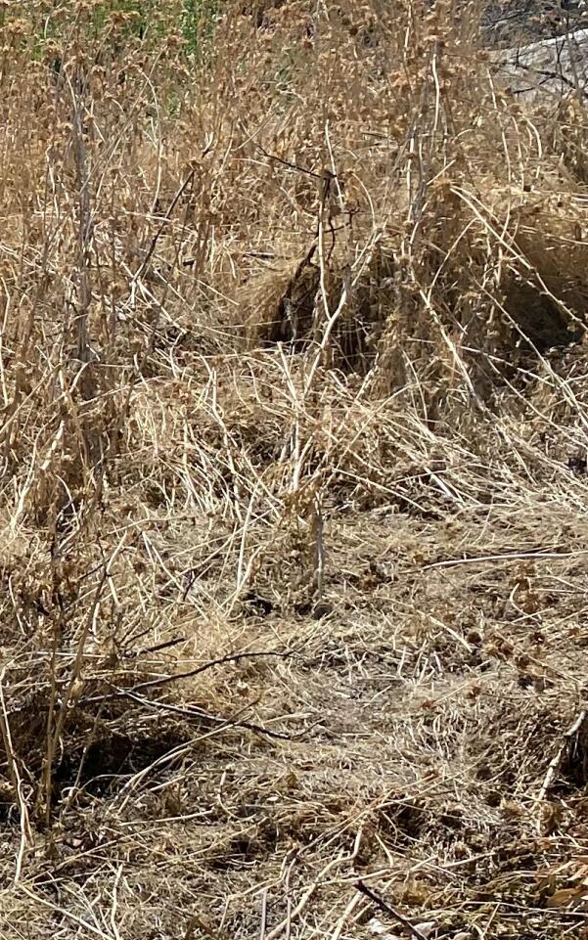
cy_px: 365
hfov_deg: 12.7
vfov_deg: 24.0
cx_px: -685
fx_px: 2204
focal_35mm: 86
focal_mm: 4.25
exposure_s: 1/2463
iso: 32
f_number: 1.8
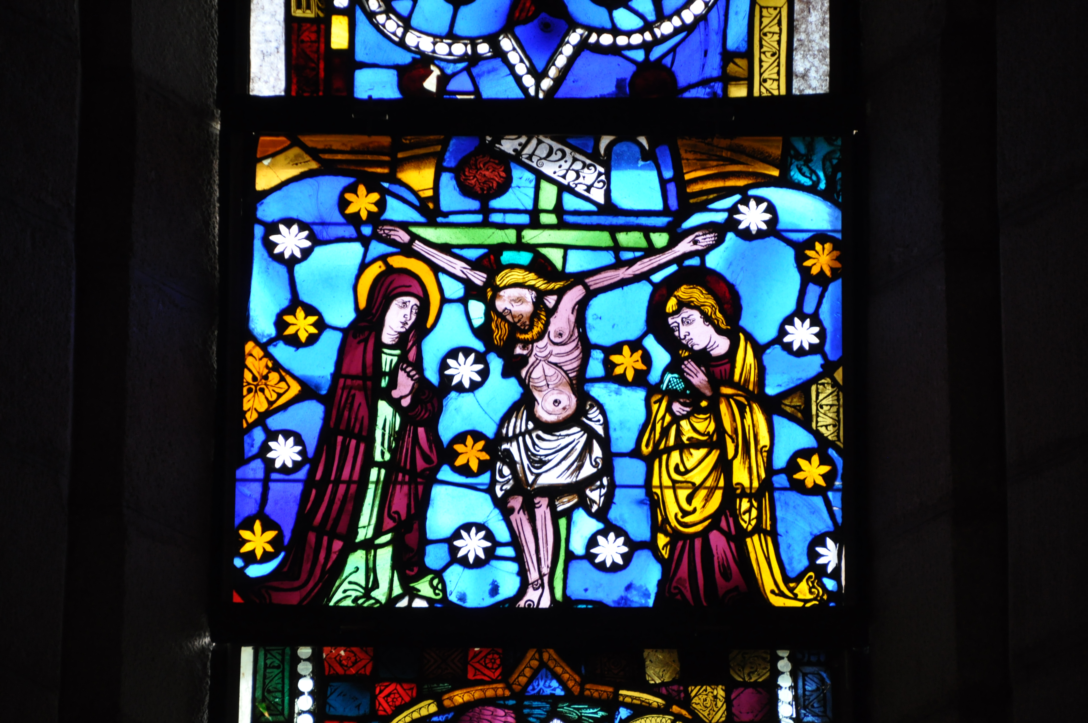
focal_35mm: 300
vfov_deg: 4.6
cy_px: 362
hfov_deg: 6.9
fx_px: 9056
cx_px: 544
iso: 1000
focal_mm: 200
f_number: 5.6
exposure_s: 1/250
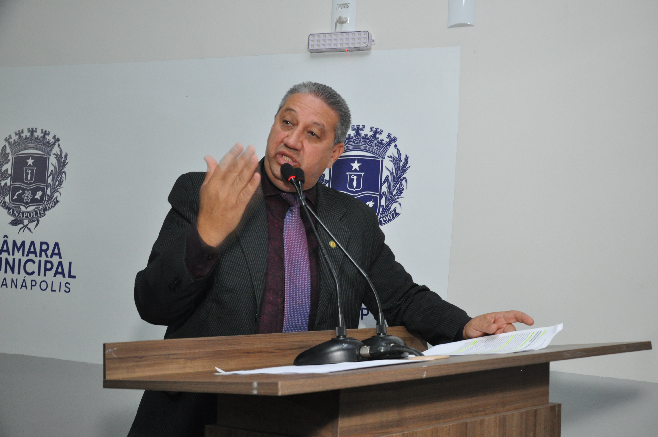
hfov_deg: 53.2
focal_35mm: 36
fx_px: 657
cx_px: 329
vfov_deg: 36.8
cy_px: 218
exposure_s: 1/60
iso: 1000
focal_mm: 24
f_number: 6.3
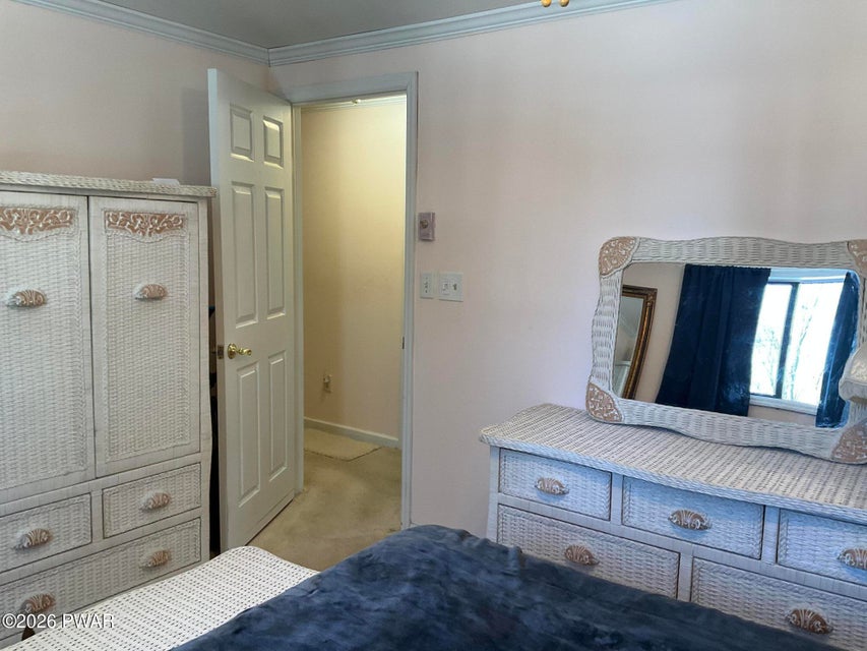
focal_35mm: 29
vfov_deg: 48.2
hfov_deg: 61.7
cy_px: 326
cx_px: 434
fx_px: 726
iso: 80
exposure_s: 1/60
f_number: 1.8
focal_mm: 3
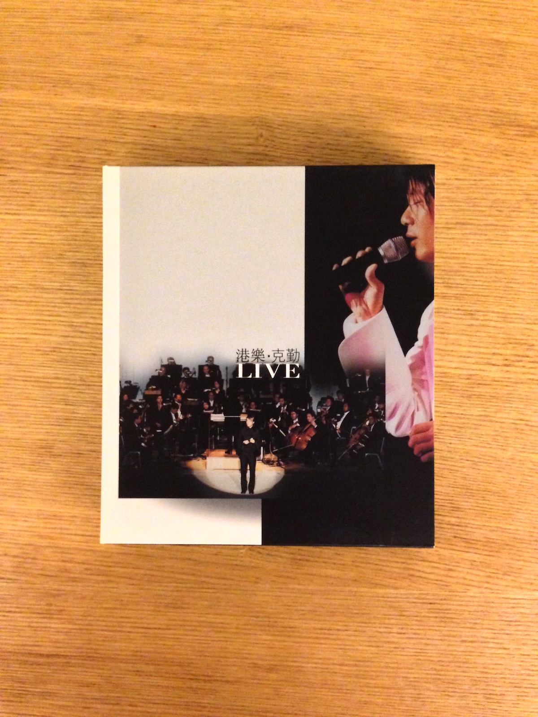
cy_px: 358
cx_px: 269
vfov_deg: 55.4
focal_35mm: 33
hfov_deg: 42.9
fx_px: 684
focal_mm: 4.13
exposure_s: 1/15
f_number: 2.4
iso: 800
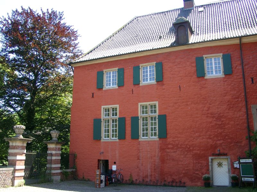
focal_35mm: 34
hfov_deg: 54.0
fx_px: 252
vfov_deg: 41.8
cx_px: 128
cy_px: 96
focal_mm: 7.13
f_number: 4
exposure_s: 1/127
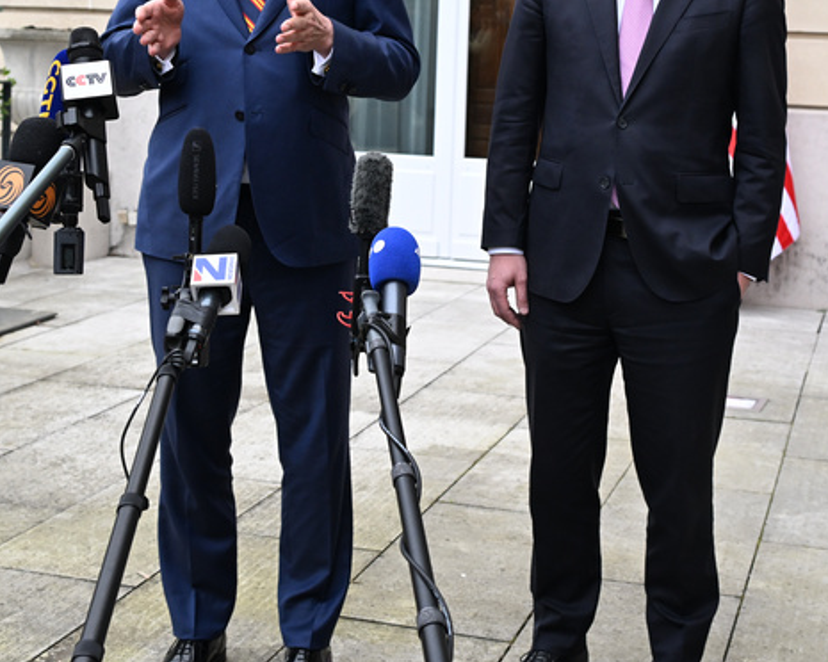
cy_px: 166
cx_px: 481
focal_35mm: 63
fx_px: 1545
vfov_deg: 24.0
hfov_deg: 30.0
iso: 1000
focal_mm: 30.5
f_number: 4.5
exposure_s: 1/800
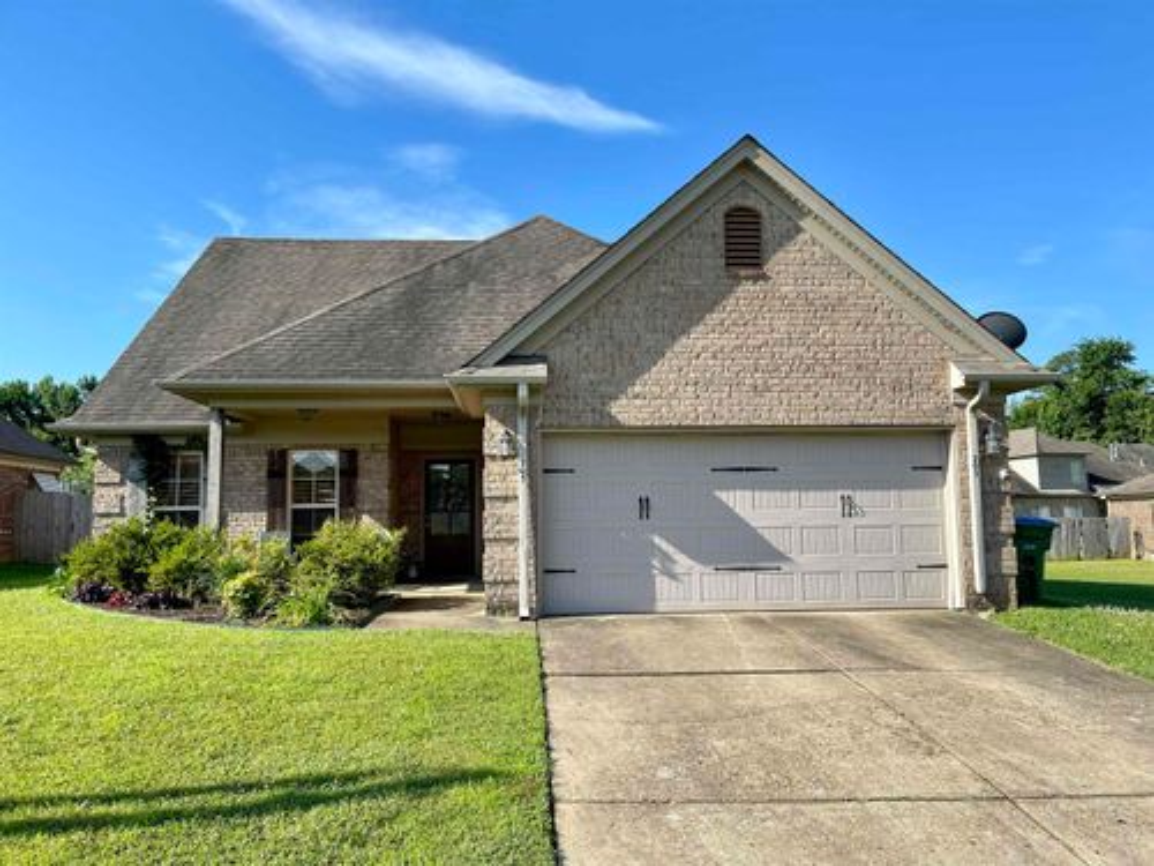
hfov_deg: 69.4
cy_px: 433
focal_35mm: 25
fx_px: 833
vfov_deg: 54.9
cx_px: 577
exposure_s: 1/2387
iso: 32
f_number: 1.6
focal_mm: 5.1
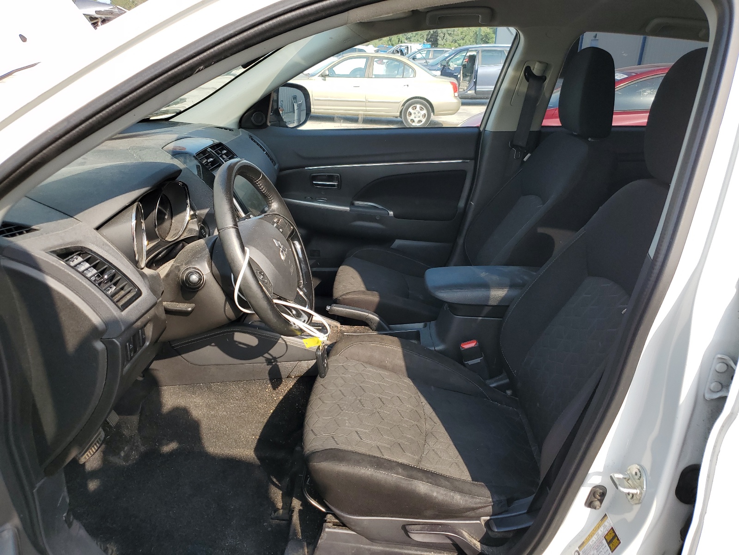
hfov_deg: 67.3
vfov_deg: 53.1
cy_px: 278
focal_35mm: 26
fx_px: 555
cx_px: 370
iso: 50
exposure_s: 1/1000
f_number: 1.5
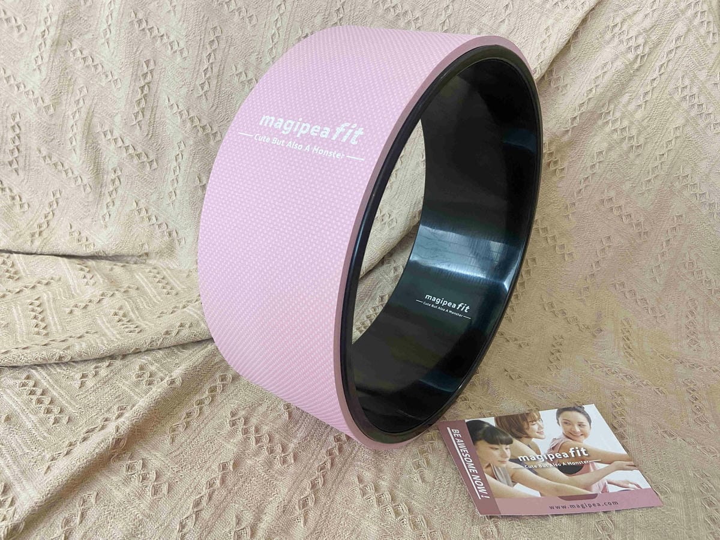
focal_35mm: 26
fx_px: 541
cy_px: 270
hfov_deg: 67.3
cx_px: 360
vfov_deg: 53.1
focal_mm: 4.25
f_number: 1.8
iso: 250
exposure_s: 1/60
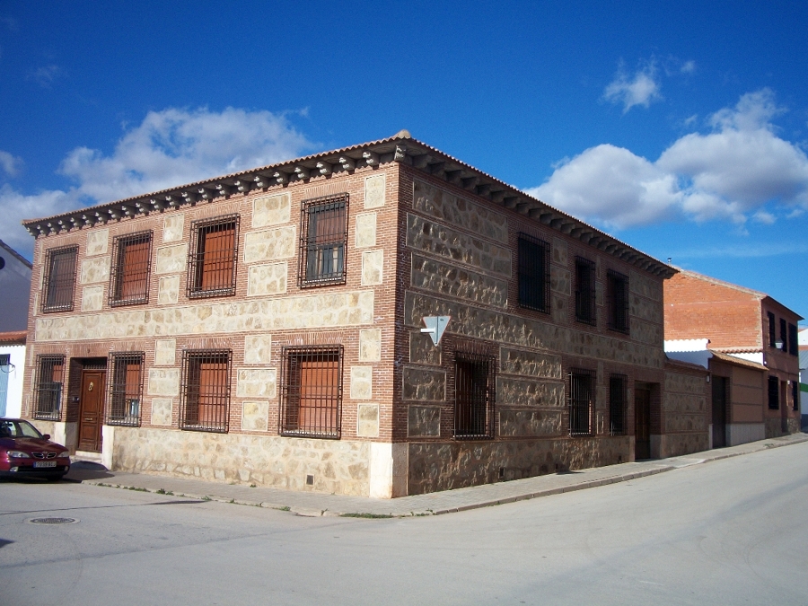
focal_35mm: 35
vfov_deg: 40.7
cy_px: 303
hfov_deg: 52.6
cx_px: 404
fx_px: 817
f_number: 5.6
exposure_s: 1/400
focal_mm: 6.3
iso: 80
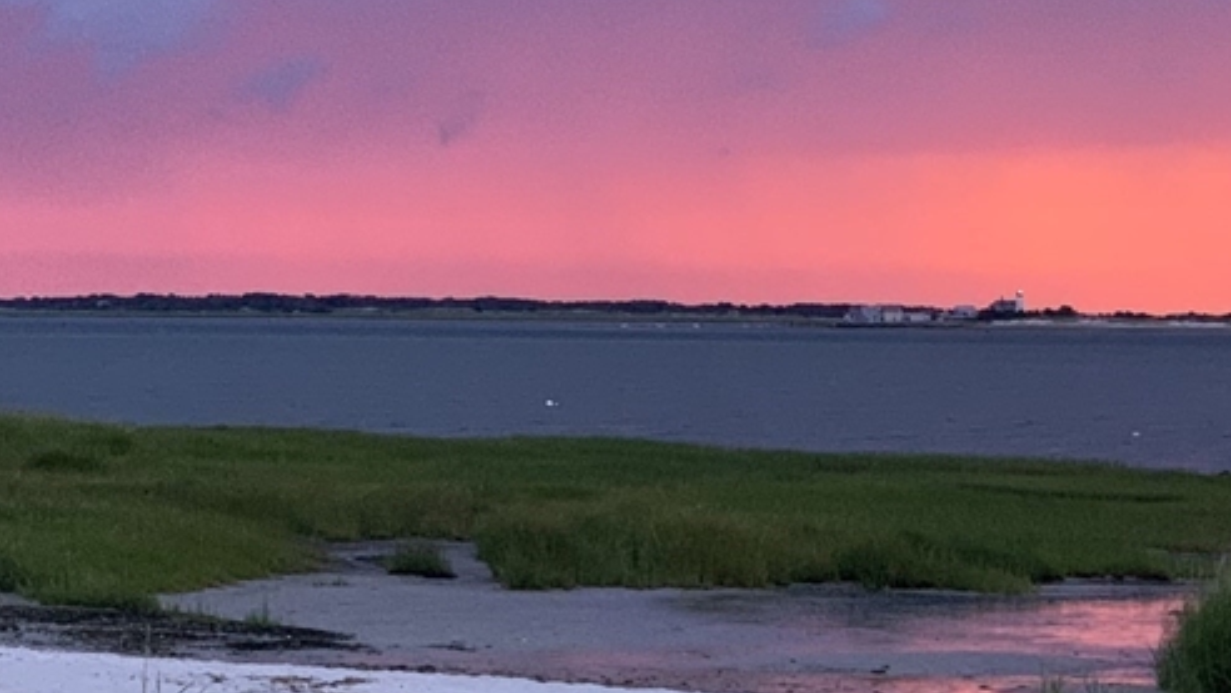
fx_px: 3852
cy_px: 48
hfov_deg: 18.1
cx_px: 848
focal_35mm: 118
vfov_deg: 10.2
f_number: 2.4
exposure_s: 1/60
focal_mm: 6
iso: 320
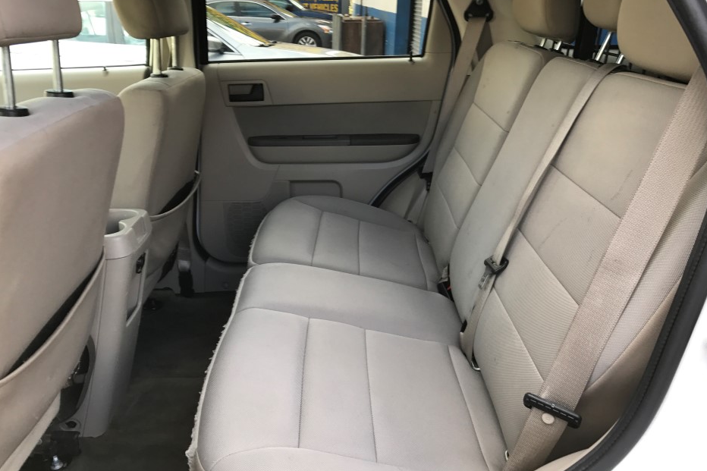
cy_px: 236
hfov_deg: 58.7
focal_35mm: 32
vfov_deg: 41.1
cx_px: 363
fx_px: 628
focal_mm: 3.99
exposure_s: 1/90
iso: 25
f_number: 1.8
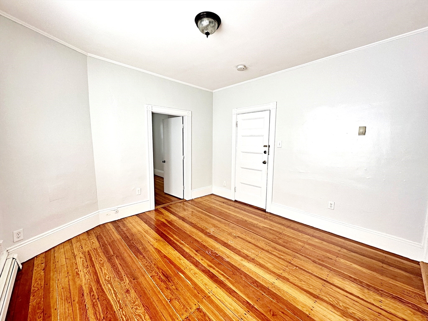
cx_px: 214
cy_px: 160
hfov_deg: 102.1
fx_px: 173
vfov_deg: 85.7
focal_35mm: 14
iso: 50
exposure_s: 1/99
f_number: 2.2
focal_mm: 2.22
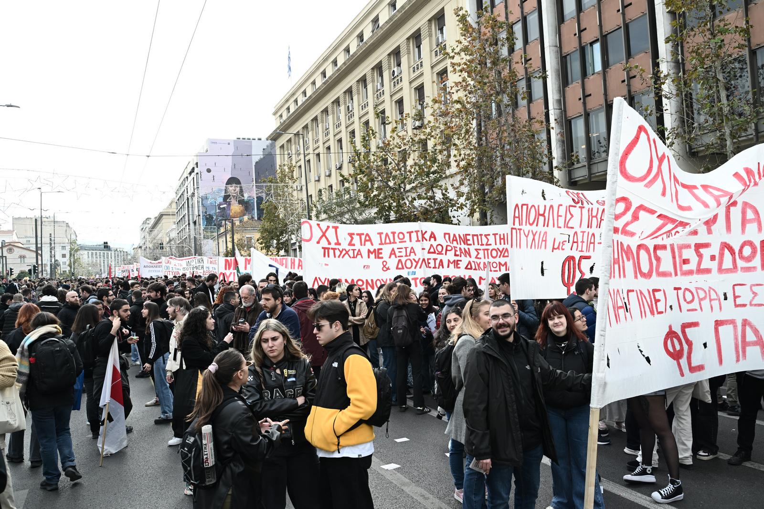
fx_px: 594
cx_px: 382
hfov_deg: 65.5
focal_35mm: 28
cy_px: 254
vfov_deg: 46.4
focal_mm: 28
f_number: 5.6
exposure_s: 1/500
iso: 400
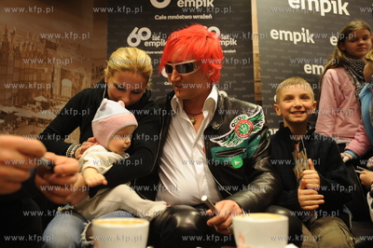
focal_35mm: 32
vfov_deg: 41.0
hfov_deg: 58.8
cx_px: 186
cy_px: 124
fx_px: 331
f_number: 4
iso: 1250
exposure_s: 1/80
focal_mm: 32
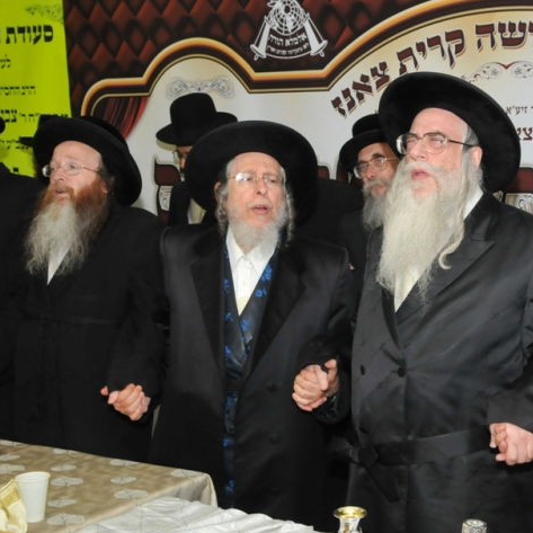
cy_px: 263
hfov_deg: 30.1
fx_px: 976
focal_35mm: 56
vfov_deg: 30.6
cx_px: 399
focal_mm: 26
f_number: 8
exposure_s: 1/60
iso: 800
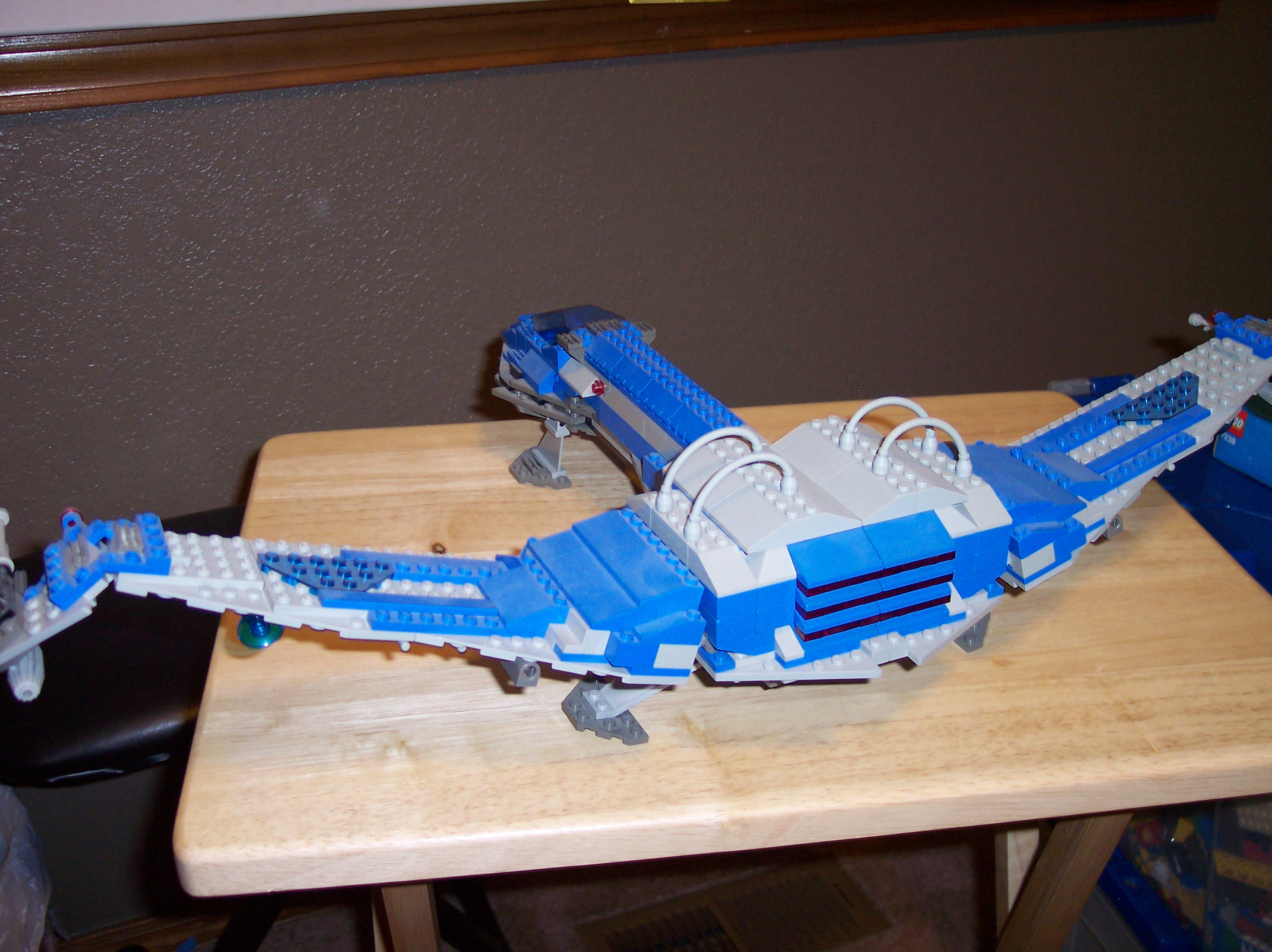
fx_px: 1396
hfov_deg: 49.0
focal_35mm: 38
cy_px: 476
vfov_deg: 37.7
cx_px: 636
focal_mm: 8
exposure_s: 1/30
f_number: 2.8
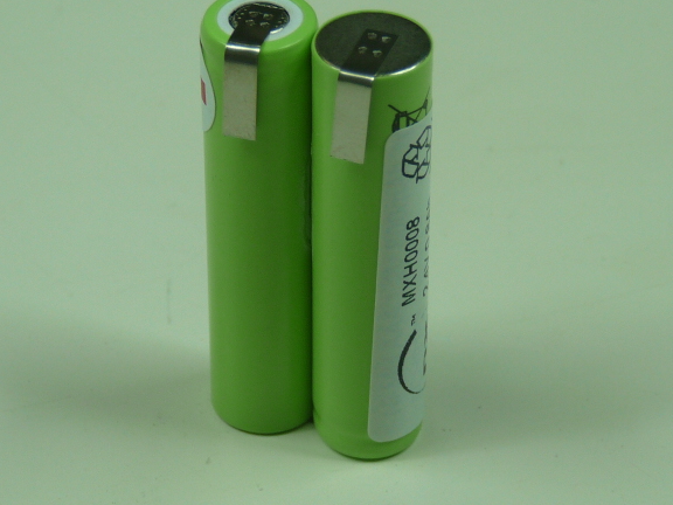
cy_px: 227
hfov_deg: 12.3
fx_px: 3111
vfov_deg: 9.3
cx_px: 304
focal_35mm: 160
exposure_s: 1/60
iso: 100
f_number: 3.4
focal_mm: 14.4
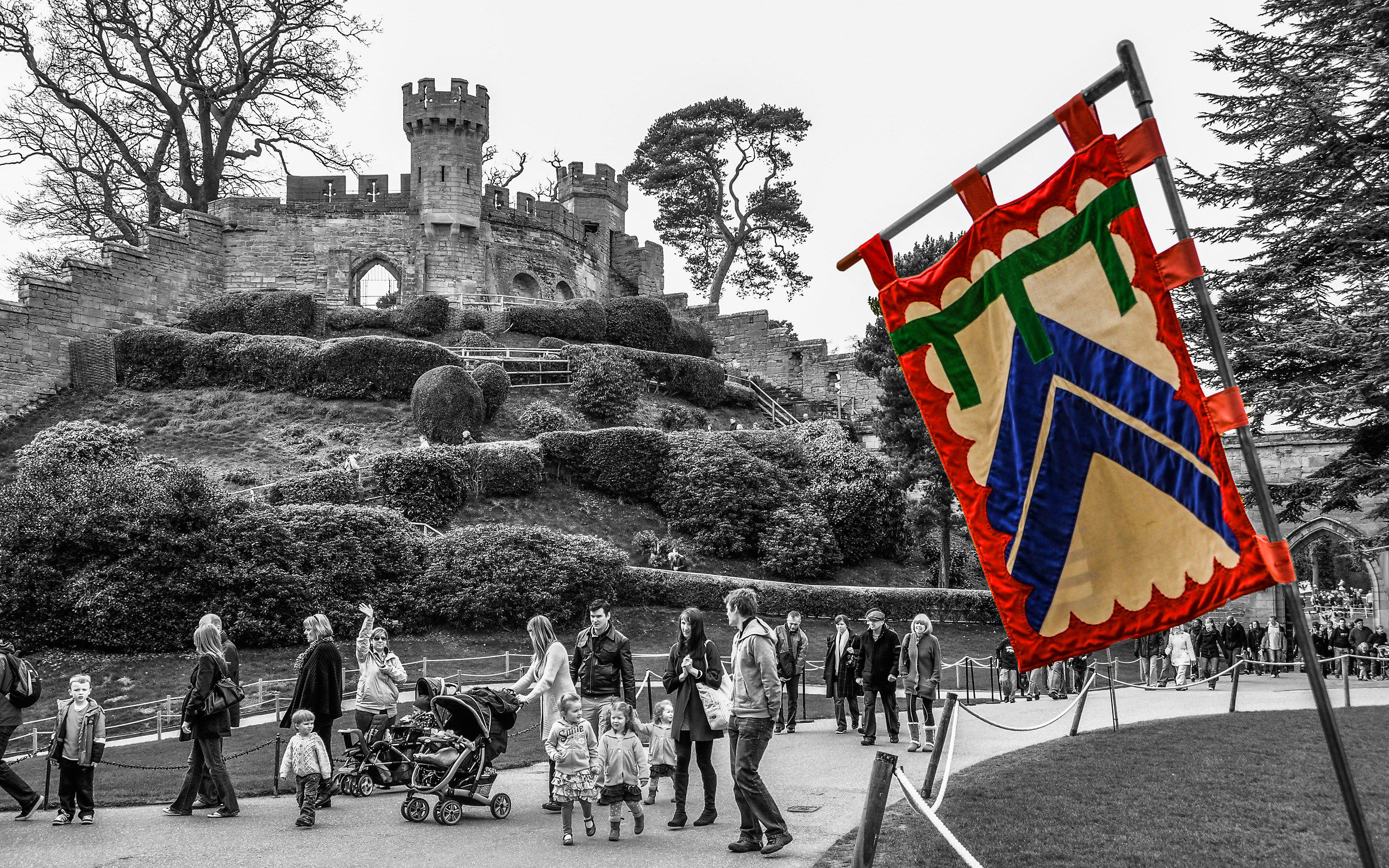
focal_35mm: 40
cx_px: 692
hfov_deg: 49.3
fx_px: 1514
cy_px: 433
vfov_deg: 32.0
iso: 200
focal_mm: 26
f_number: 8
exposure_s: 1/250
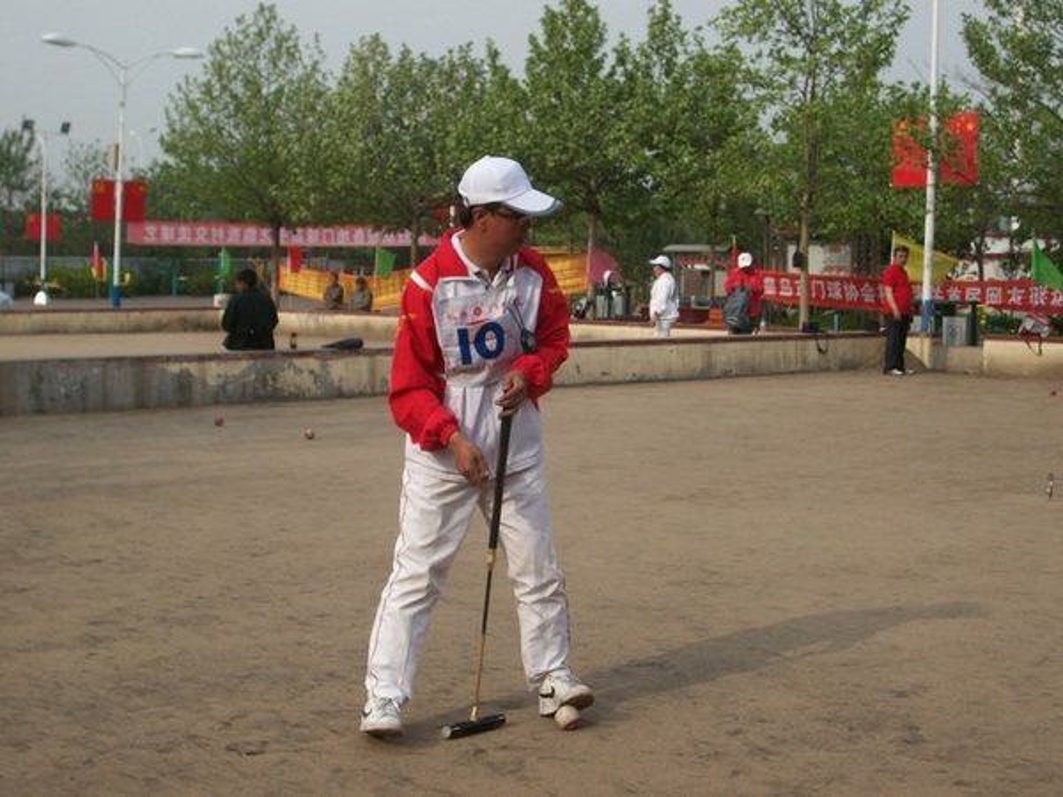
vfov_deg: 27.0
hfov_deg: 35.5
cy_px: 398
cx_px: 532
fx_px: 1658
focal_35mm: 54
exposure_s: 1/640
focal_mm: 9.7
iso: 80
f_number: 4
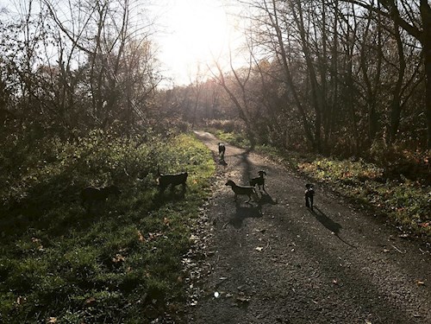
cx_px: 216
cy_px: 162
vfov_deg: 49.7
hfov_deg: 63.4
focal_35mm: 28
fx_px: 349
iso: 20
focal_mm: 3.99
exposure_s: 1/1088
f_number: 1.8
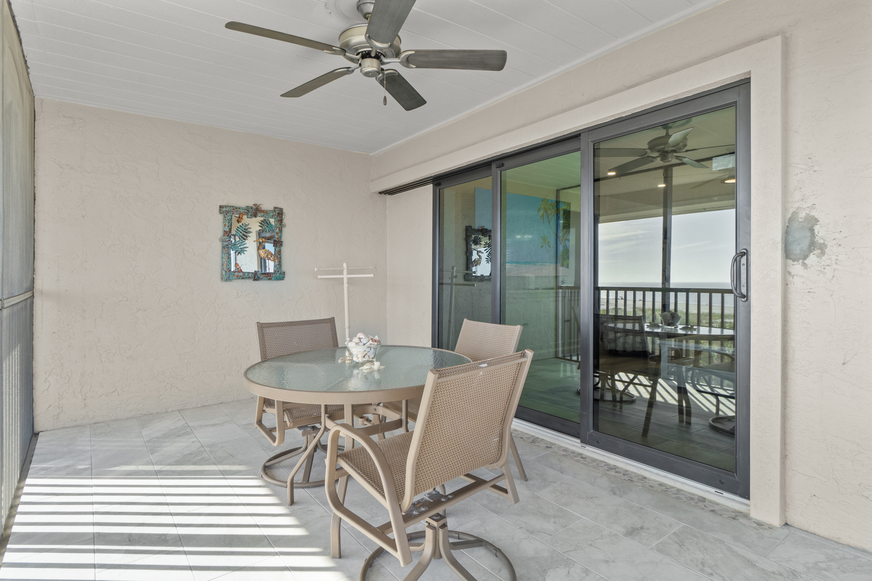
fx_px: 436
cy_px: 290
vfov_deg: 67.4
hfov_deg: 90.0
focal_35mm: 18
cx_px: 436
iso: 320
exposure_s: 1/30
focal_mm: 12
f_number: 7.1
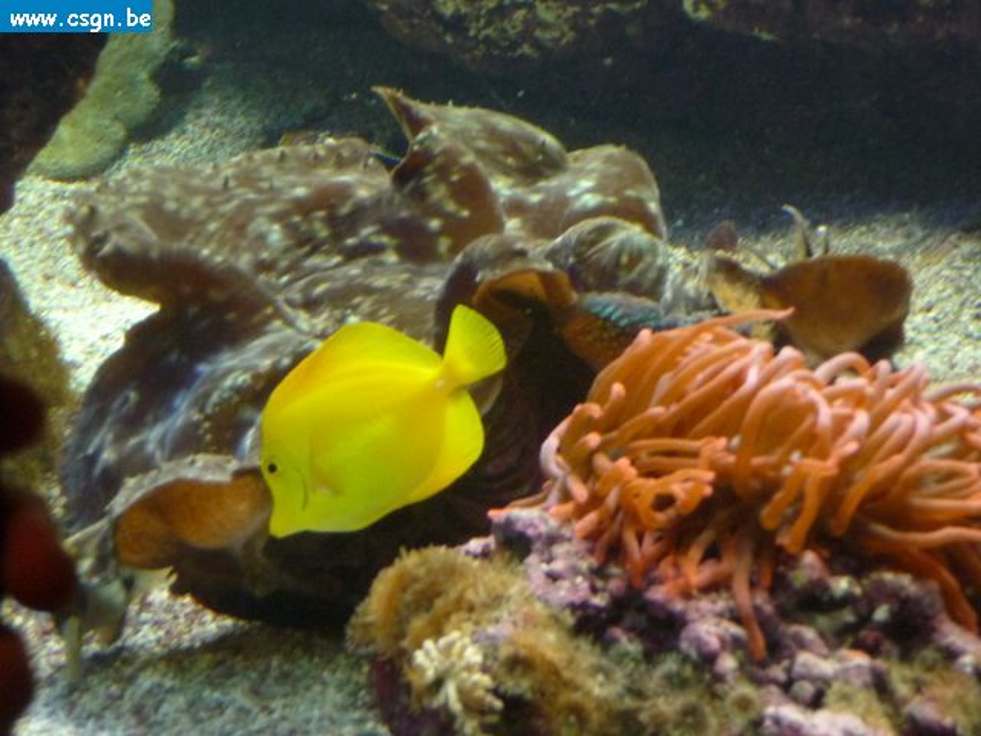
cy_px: 368
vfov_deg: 13.0
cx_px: 490
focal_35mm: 114
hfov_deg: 17.3
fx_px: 3231
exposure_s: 1/30
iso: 400
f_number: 4.7
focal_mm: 14.2
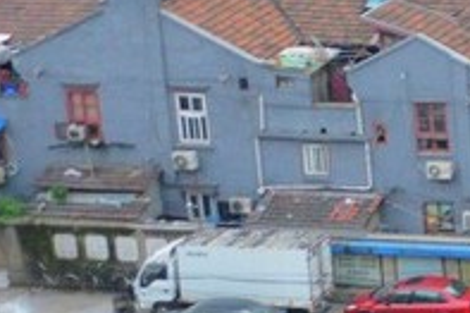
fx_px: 2387
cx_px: 1133
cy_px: 177
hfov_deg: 9.9
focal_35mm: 183
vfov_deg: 7.5
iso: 400
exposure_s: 1/4000
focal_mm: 30
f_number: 3
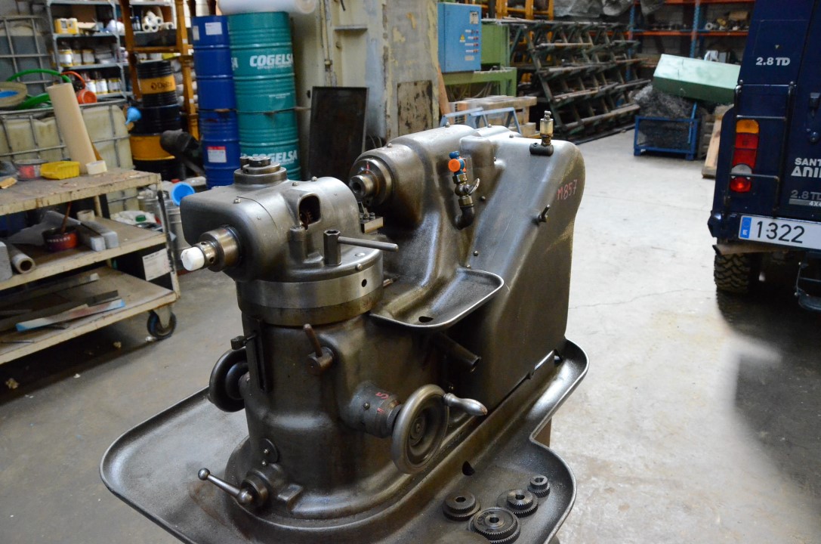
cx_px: 410
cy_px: 272
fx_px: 614
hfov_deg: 67.5
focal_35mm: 27
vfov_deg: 47.7
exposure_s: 1/200
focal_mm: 18
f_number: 5.6
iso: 6400
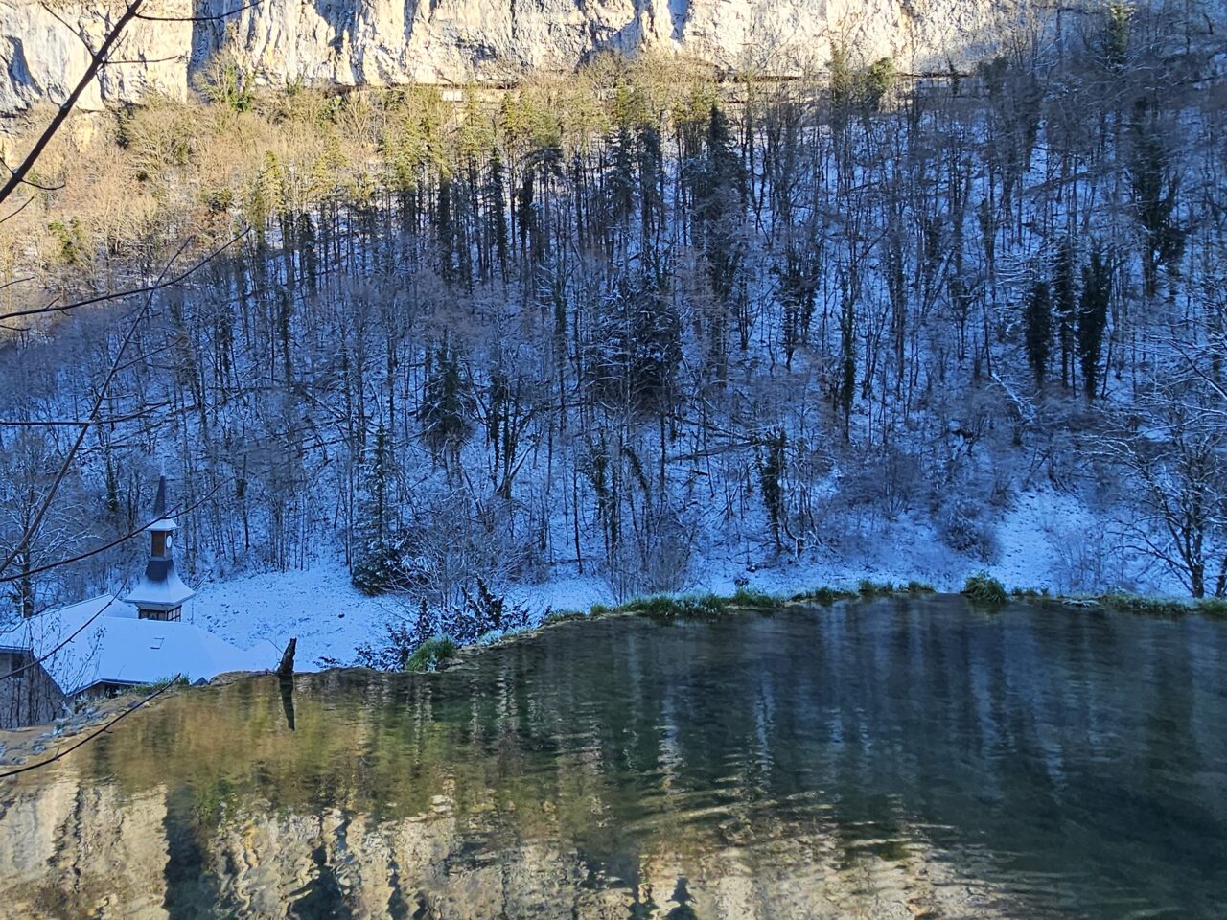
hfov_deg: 64.7
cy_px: 362
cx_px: 367
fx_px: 922
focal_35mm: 26
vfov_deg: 52.7
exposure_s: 1/333
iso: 50
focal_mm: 2.2
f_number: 2.2
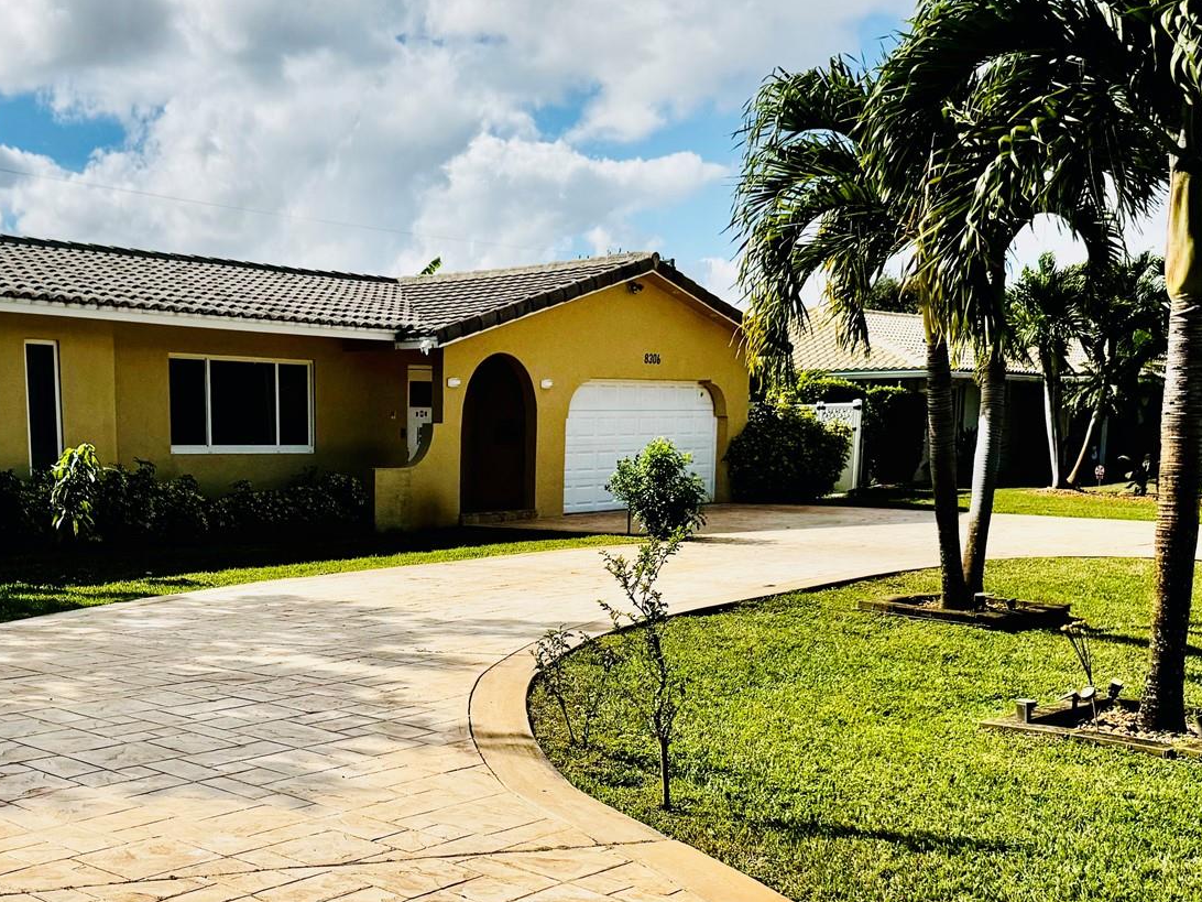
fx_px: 1563
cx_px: 342
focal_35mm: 45
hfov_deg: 41.2
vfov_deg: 31.4
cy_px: 718
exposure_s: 1/10417
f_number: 1.78
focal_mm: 6.76
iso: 80
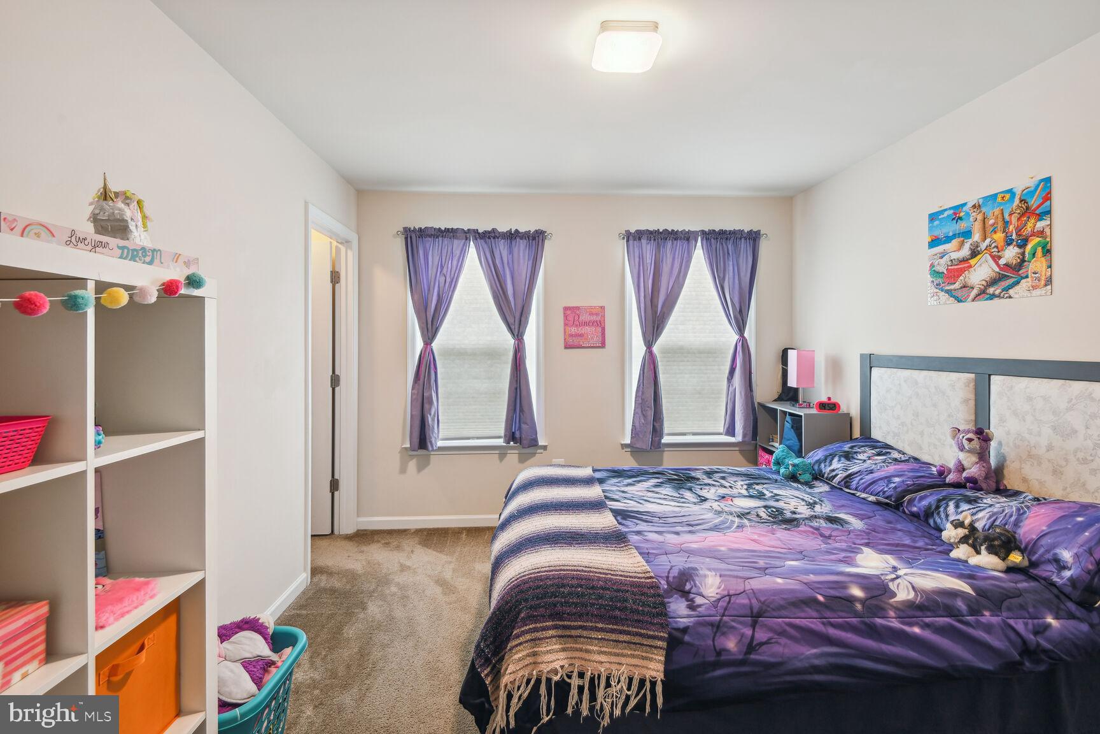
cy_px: 367
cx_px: 550
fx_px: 489
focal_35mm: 16
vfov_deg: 73.7
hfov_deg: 96.7
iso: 200
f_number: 8
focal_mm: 16
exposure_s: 1/8
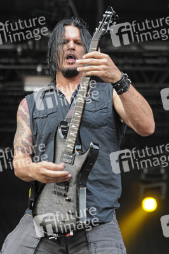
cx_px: 84
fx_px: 846
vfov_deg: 17.1
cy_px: 127
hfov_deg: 11.4
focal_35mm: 120
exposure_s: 1/125
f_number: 3.2
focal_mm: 80
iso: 640
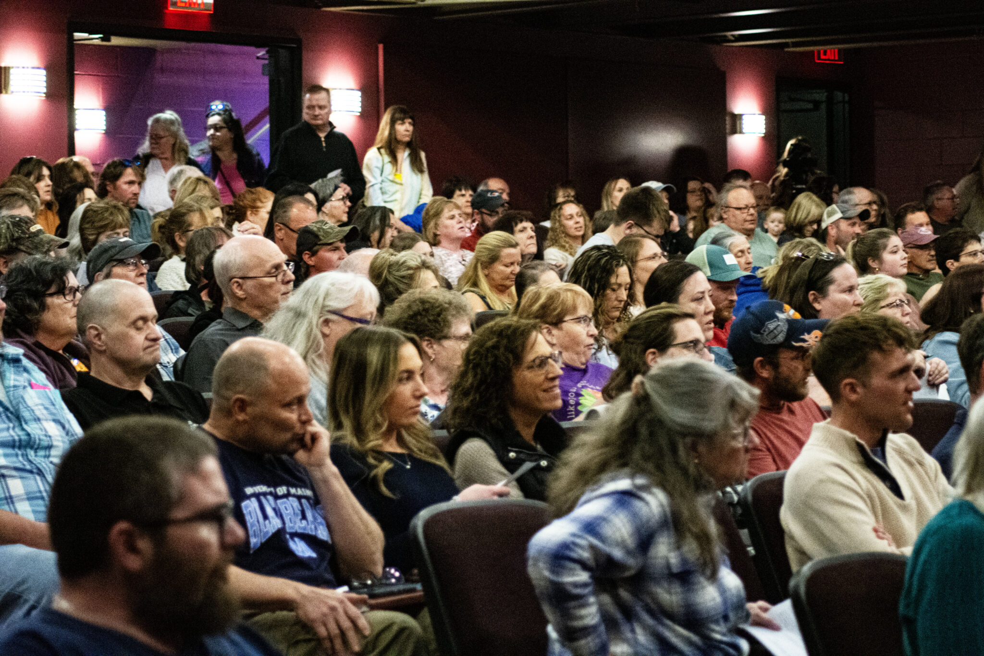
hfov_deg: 19.5
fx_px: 2870
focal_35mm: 105
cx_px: 492
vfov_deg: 13.0
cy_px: 328
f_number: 4
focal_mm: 70
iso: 7200
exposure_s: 1/250
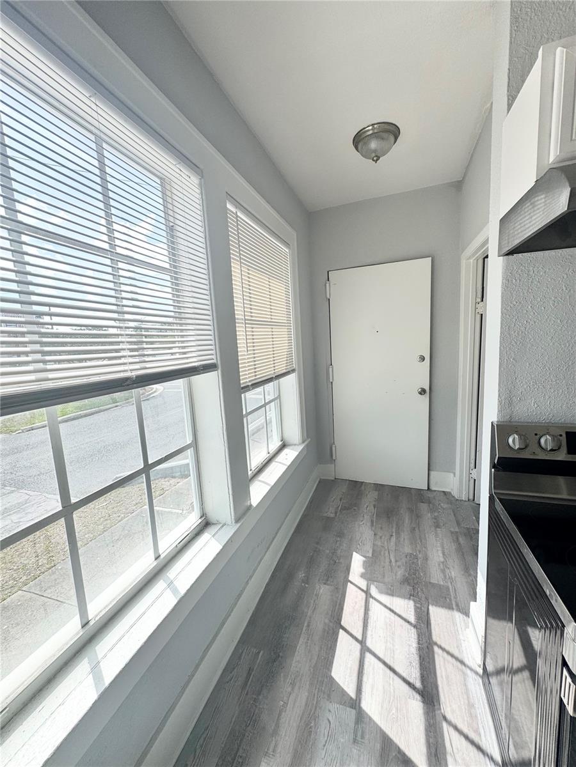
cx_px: 288
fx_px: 311
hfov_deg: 85.7
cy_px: 384
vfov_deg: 102.1
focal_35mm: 14
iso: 40
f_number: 2.2
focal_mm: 2.22
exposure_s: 1/804
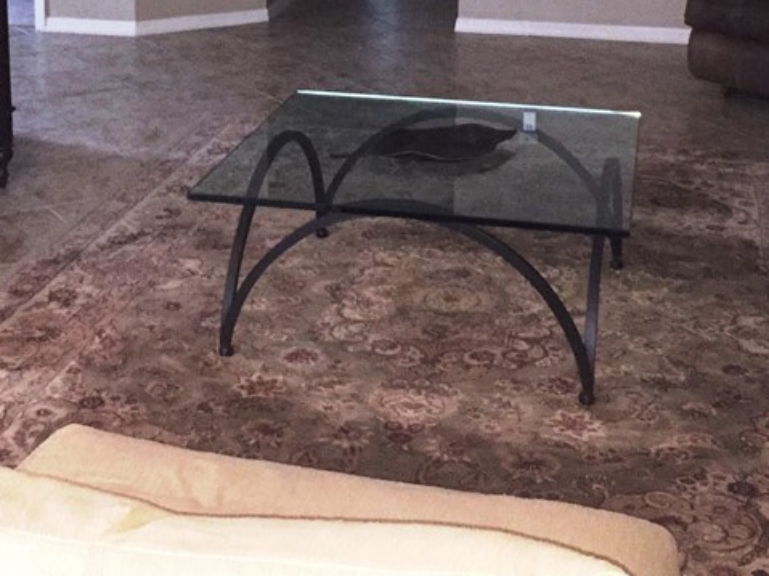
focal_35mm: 62
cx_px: 321
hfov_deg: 31.1
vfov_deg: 22.7
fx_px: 1377
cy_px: -3
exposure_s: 1/16
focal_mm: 4.15
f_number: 2.2
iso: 320
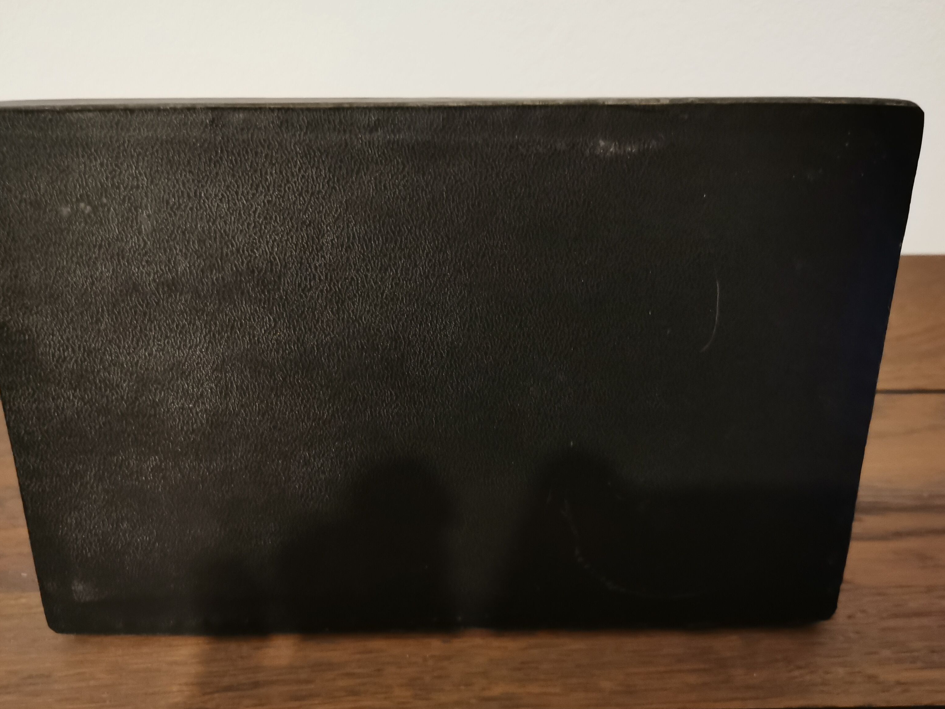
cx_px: 464
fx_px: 874
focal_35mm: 32
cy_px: 388
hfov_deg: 56.8
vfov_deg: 44.1
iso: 640
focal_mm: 5.58
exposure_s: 1/25
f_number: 1.8
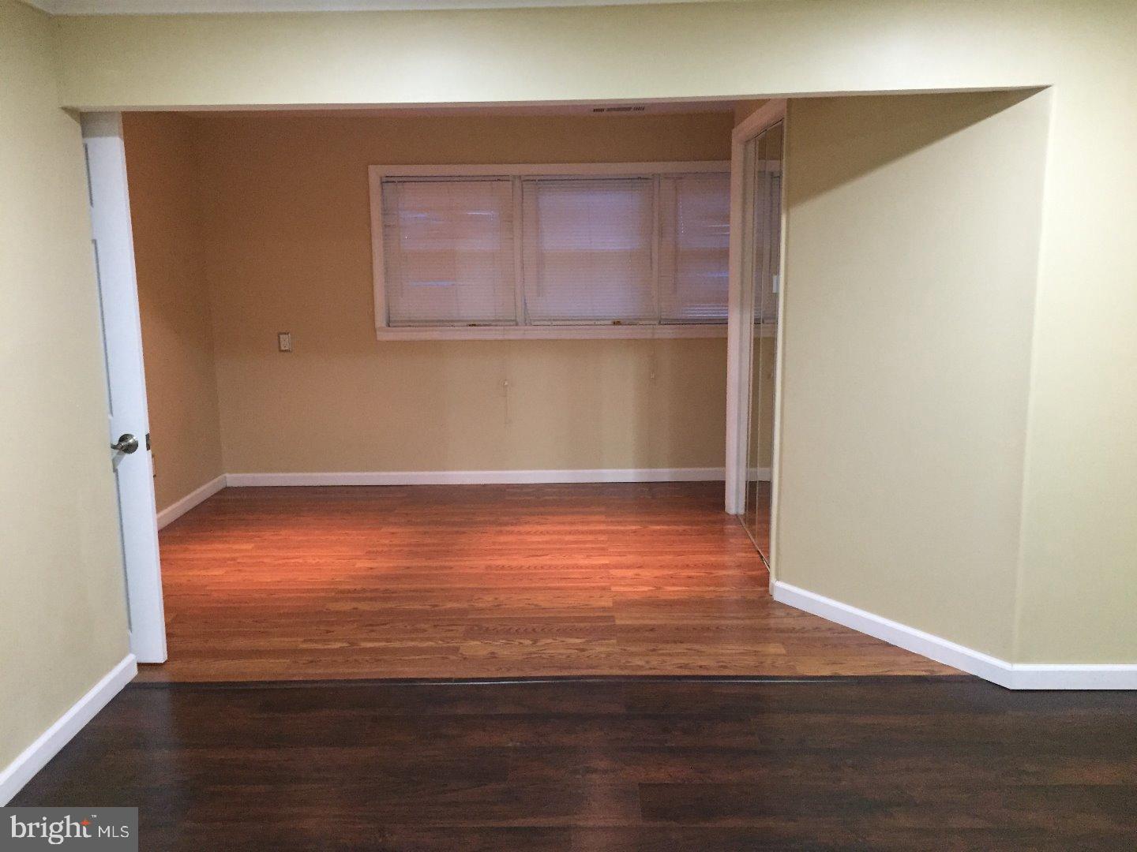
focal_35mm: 29
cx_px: 568
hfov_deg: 61.7
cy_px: 426
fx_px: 953
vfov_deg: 48.2
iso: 250
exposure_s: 1/30
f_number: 2.2
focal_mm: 4.15
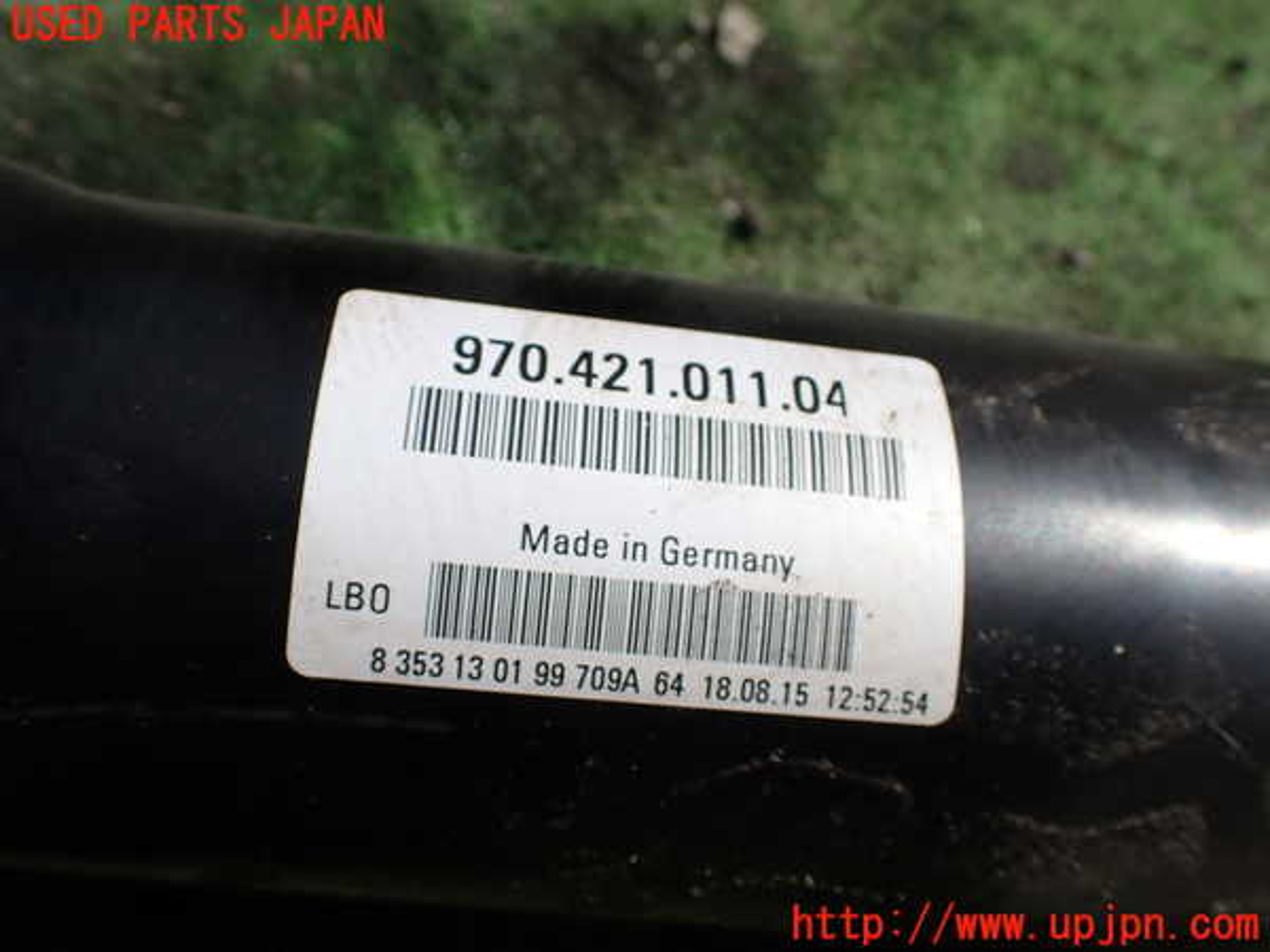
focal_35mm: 30
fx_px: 1101
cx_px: 635
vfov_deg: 46.8
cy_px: 476
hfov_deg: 60.0
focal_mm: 5.4
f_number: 9
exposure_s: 1/250
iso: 100
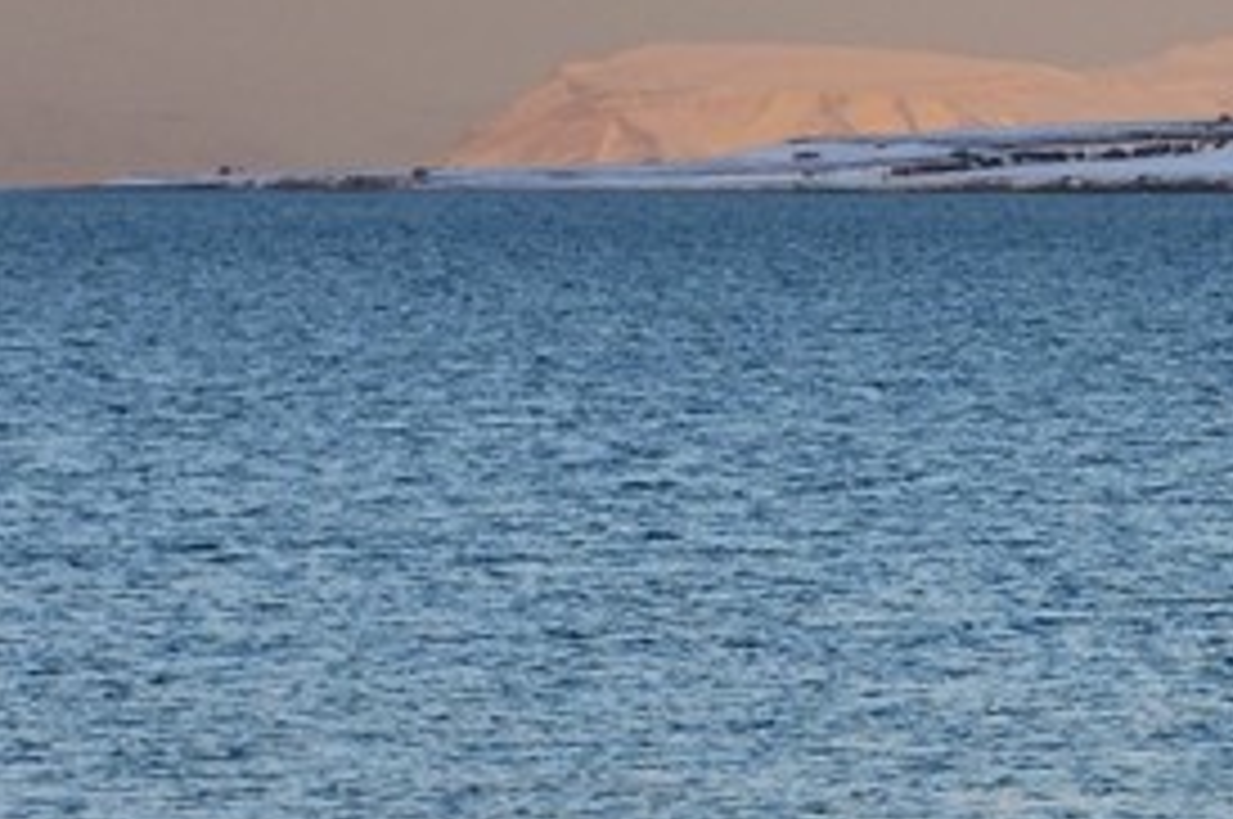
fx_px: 12384
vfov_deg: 3.8
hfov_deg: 5.5
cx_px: 3231
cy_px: 176
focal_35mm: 362
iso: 200
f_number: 11
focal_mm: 62
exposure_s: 1/125
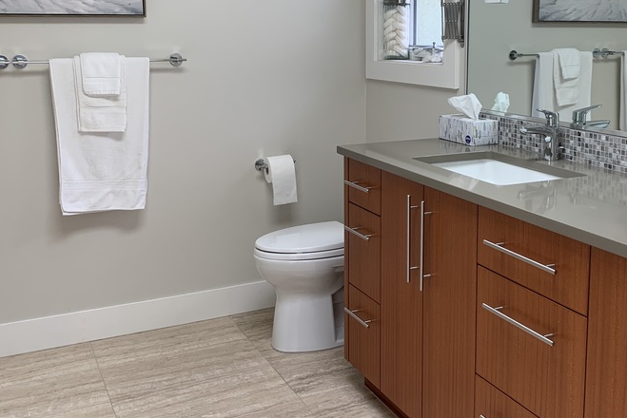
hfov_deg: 45.9
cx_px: 399
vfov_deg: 31.6
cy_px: 134
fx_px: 732
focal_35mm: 42
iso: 50
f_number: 1.8
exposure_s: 1/121
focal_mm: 4.25
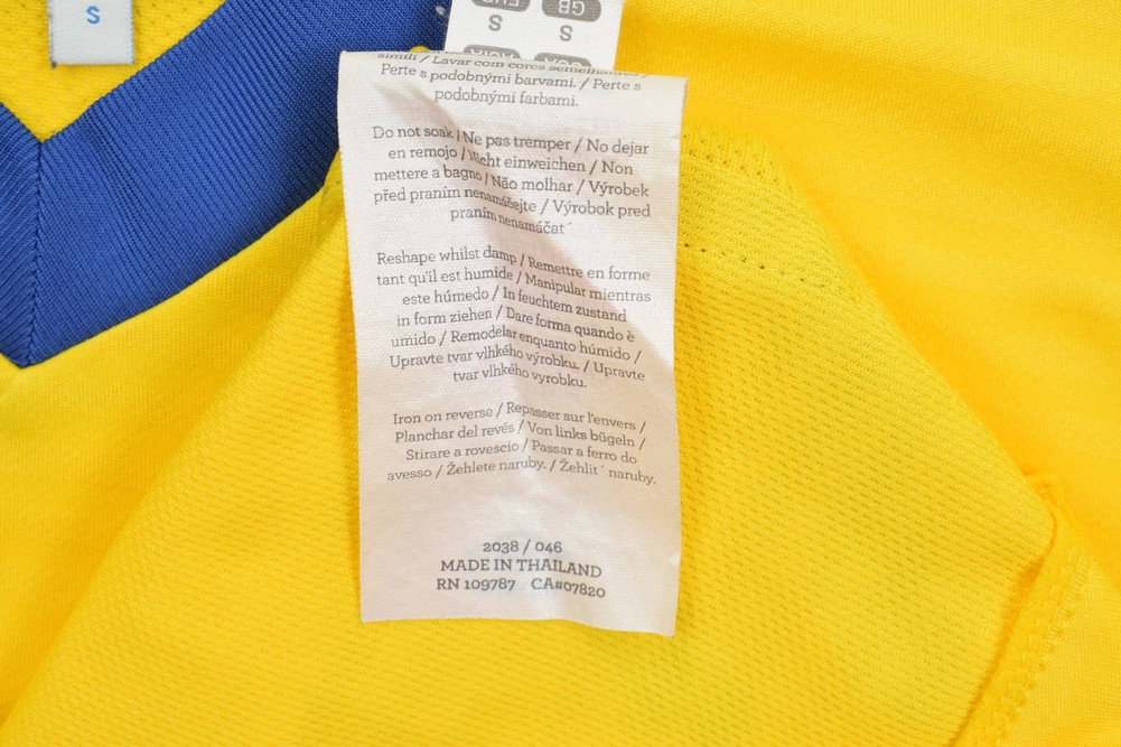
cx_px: 560
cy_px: 374
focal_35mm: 51
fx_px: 1588
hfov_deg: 38.9
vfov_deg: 26.5
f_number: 11
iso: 400
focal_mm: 34
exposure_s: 1/50
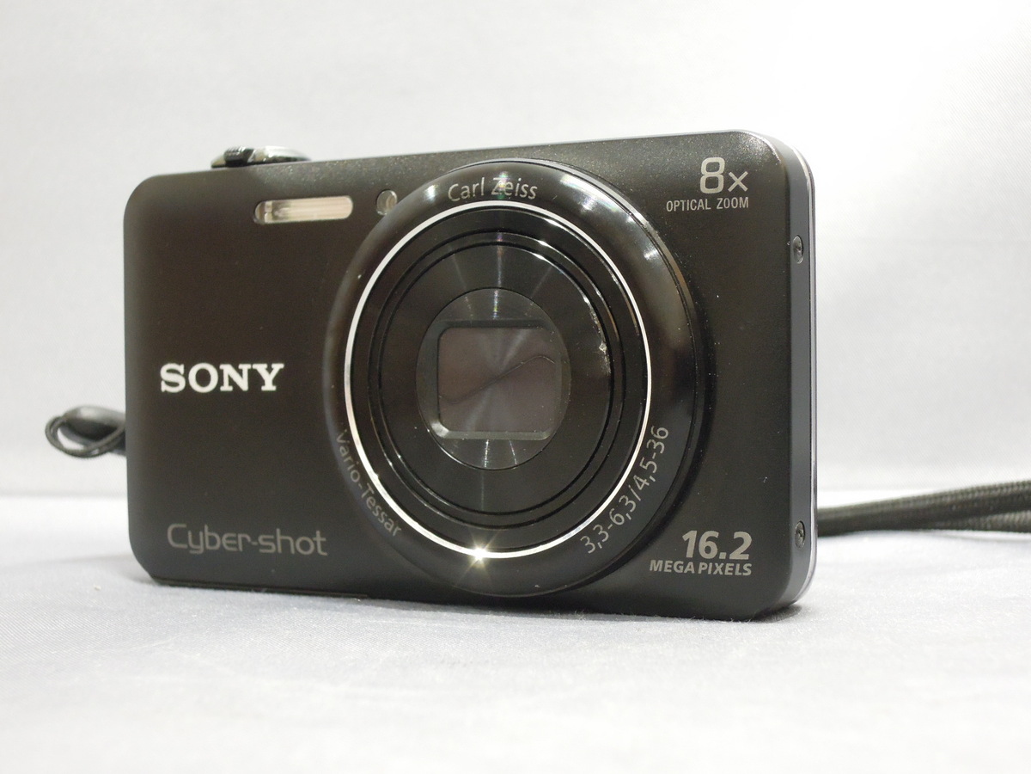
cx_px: 516
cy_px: 387
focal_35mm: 70
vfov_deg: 21.0
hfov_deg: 27.8
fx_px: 2085
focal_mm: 12.5
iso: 800
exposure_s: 1/13
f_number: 4.5
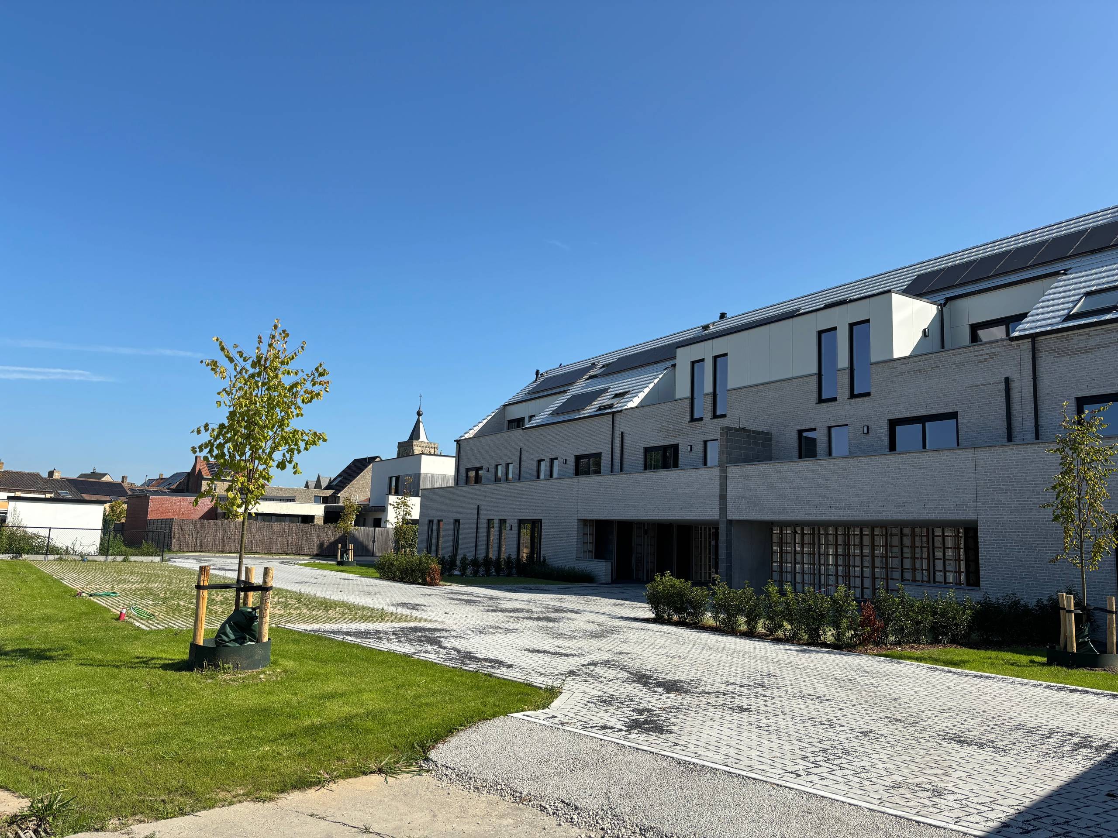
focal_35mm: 26
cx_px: 559
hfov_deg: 67.3
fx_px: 840
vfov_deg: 53.1
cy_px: 419
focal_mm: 5.96
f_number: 1.6
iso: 50
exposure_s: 1/3205
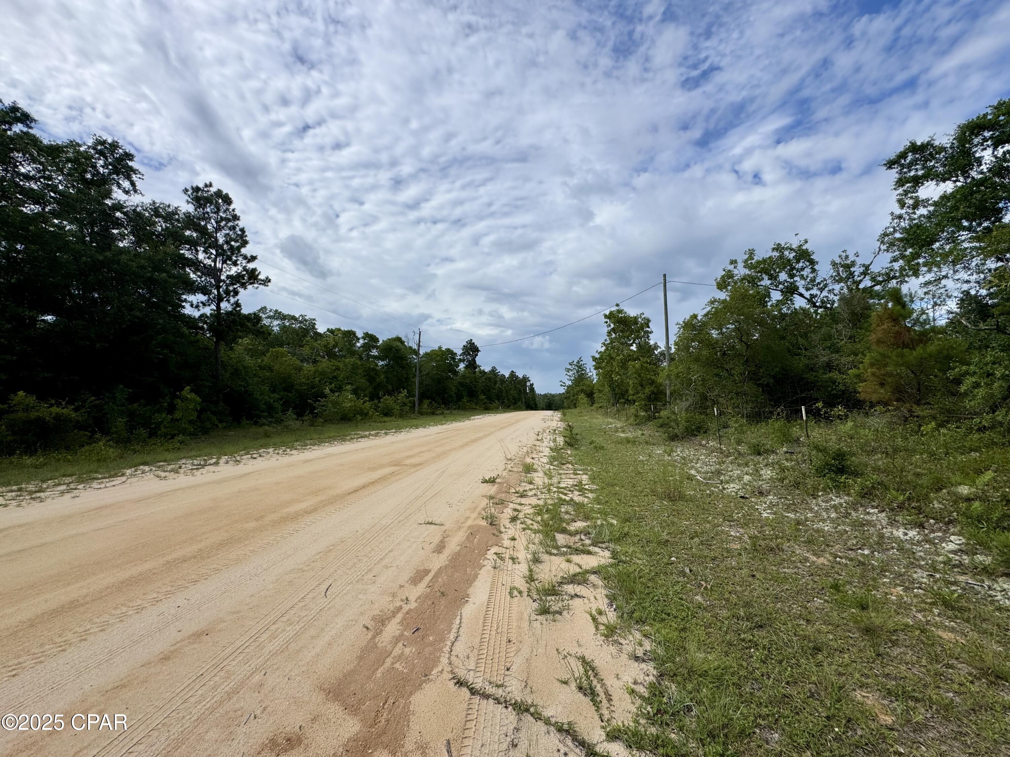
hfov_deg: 102.1
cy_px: 378
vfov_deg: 85.7
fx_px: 408
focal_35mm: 14
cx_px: 505
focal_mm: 2.22
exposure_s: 1/2985
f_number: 2.2
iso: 50
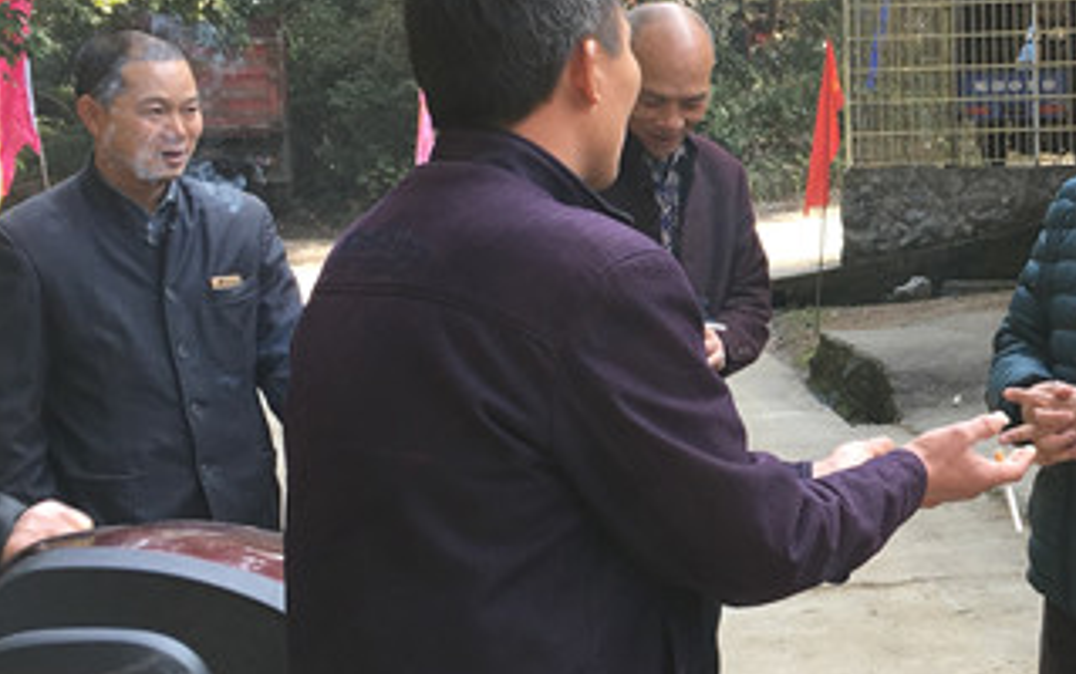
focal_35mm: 77
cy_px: 344
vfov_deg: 17.0
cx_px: 1039
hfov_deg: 25.6
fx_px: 2260
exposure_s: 1/158
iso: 25
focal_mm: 4.15
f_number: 2.2
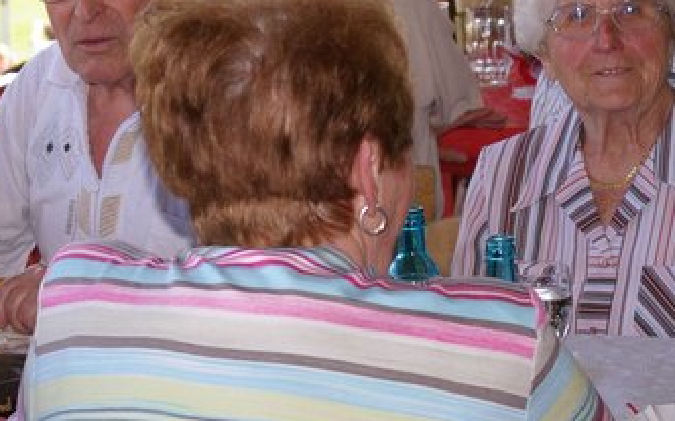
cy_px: 32
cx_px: 260
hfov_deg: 14.4
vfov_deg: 9.0
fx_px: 2667
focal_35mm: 145
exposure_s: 1/125
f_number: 4.5
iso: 200
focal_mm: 45
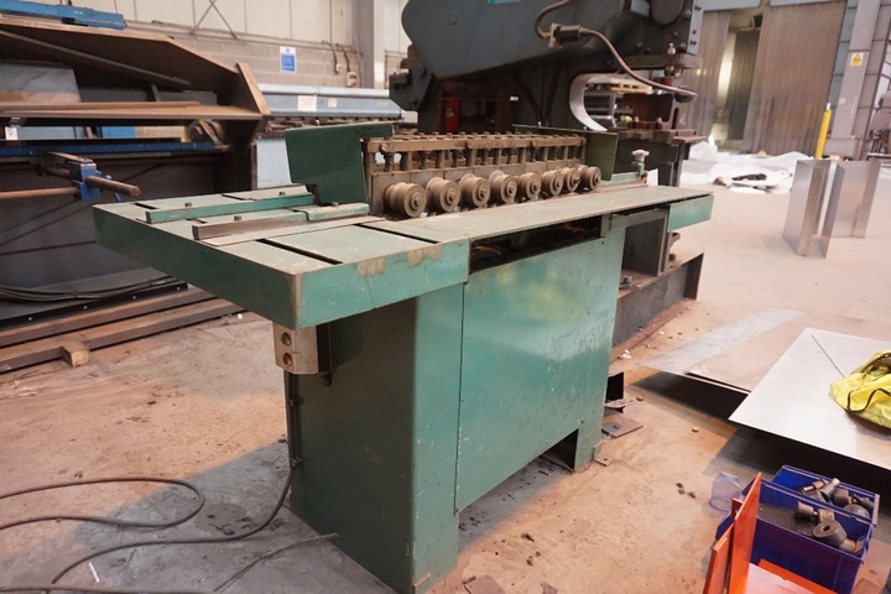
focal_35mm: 24
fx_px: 594
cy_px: 297
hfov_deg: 73.7
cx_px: 446
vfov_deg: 53.1
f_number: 3.5
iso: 3200
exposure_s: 1/125
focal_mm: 16
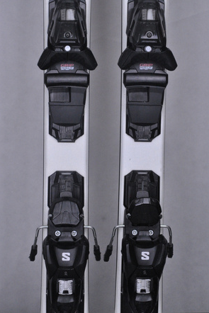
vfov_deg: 16.8
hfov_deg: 11.2
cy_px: 157
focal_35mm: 122
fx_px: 1062
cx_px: 104
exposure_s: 1/125
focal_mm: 80
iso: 3200
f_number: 9.5
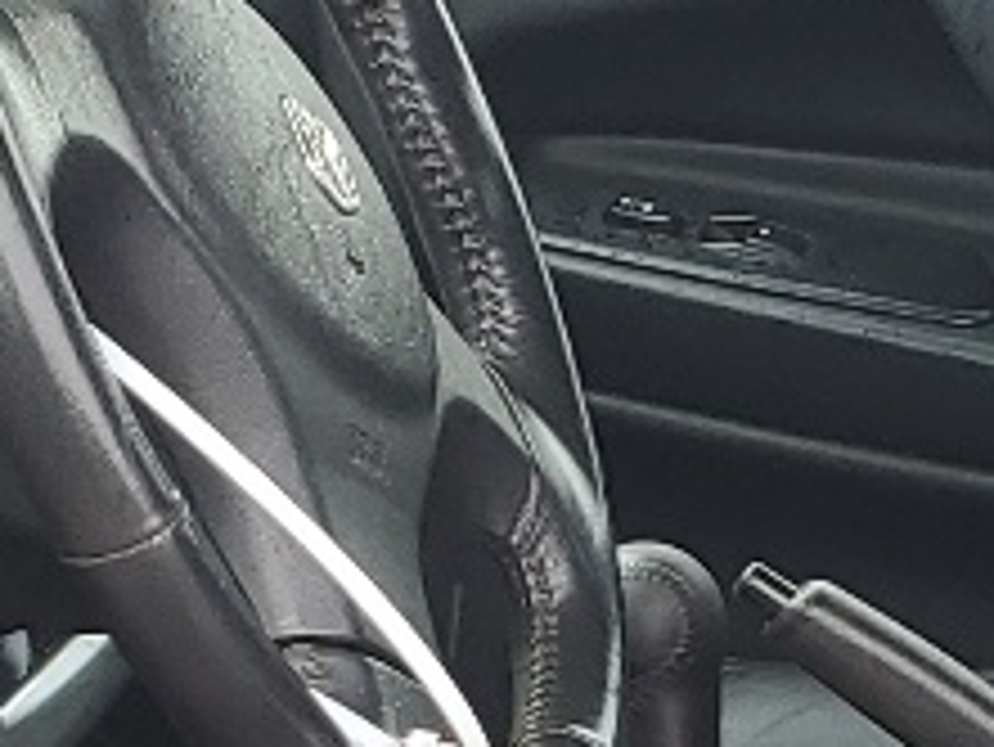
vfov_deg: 7.7
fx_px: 5401
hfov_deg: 10.4
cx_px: 1120
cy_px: 1156
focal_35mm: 188
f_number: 1.5
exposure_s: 1/227
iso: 50
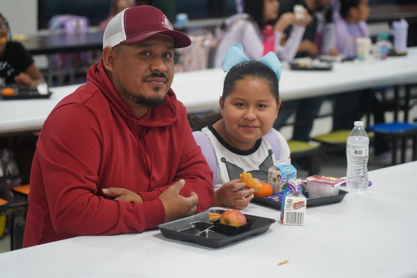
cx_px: 208
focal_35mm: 105
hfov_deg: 19.5
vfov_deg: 13.0
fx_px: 1216
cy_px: 139
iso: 2500
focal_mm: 105
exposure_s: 1/160
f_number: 4
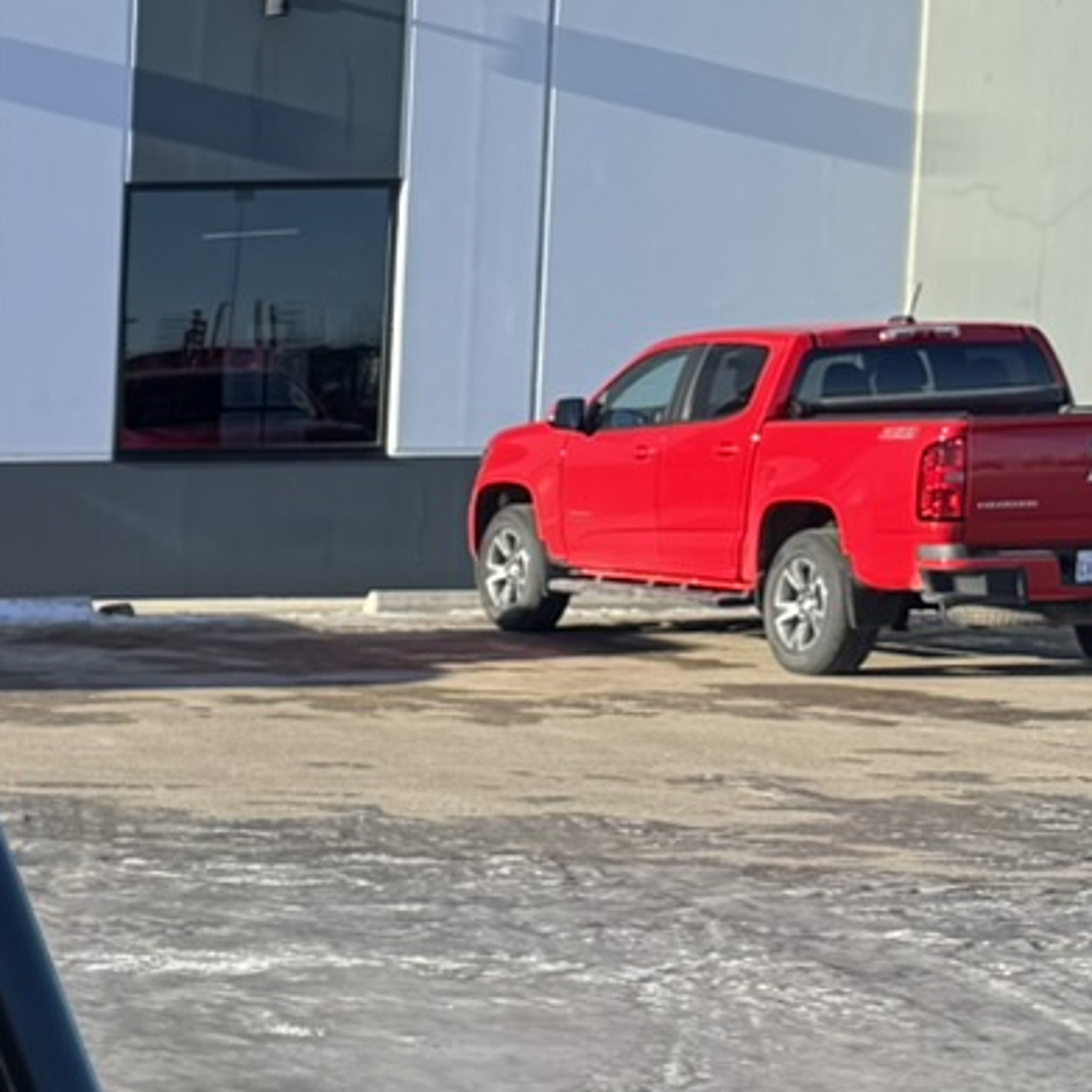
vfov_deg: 15.5
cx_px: -1313
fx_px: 3962
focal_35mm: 111
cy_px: 986
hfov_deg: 12.9
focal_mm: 6.76
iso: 80
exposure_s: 1/1215
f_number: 1.78
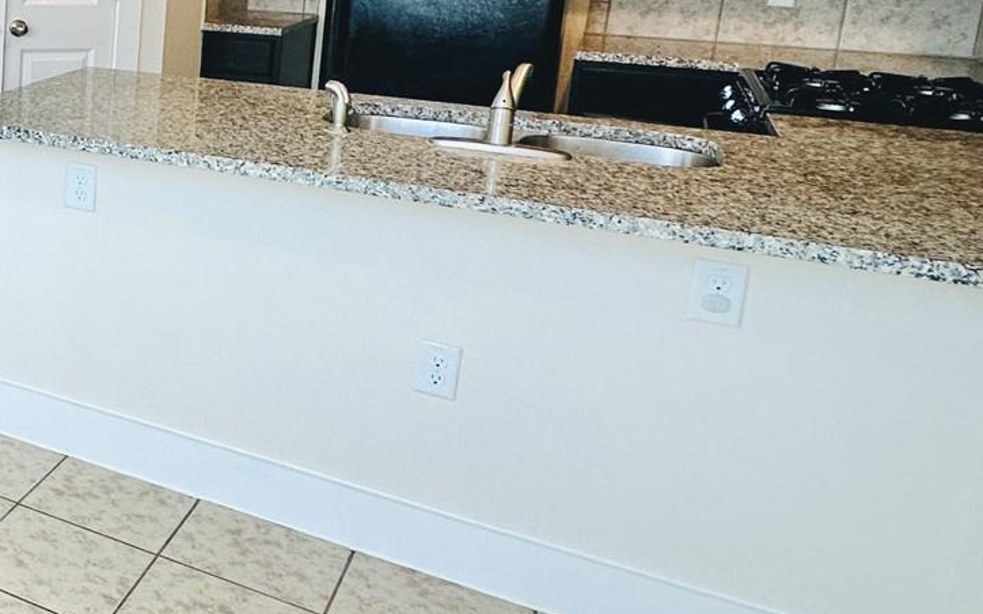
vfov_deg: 29.6
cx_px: -248
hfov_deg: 35.1
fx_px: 1125
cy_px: 99
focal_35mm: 42
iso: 160
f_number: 2.2
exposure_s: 1/120
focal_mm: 2.22
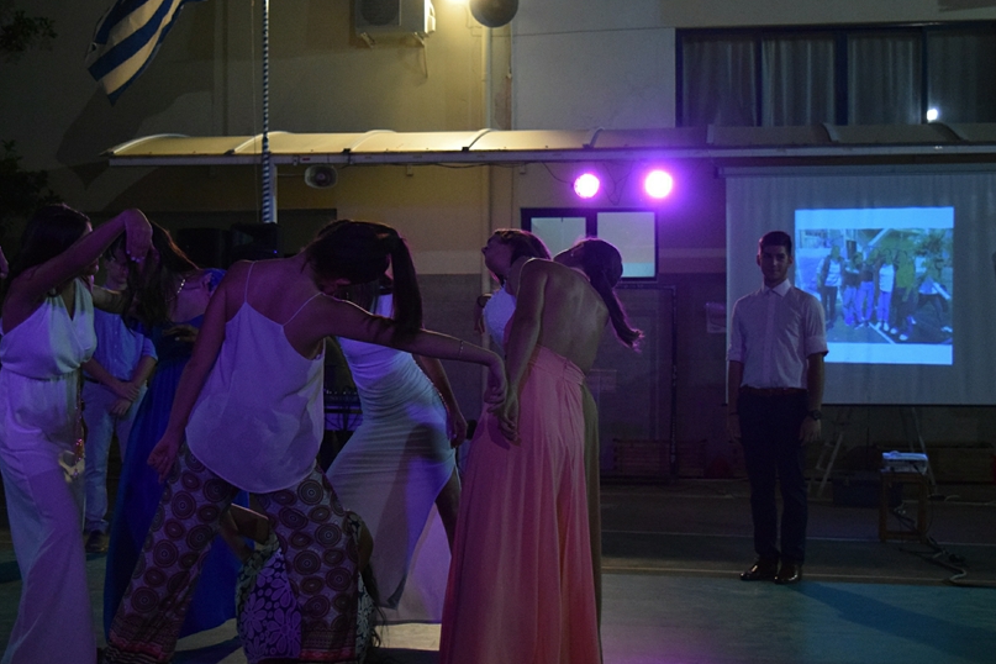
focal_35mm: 58
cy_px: 349
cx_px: 462
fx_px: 1594
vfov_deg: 23.5
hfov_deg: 34.7
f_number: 4.2
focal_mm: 31
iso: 3200
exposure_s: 1/320
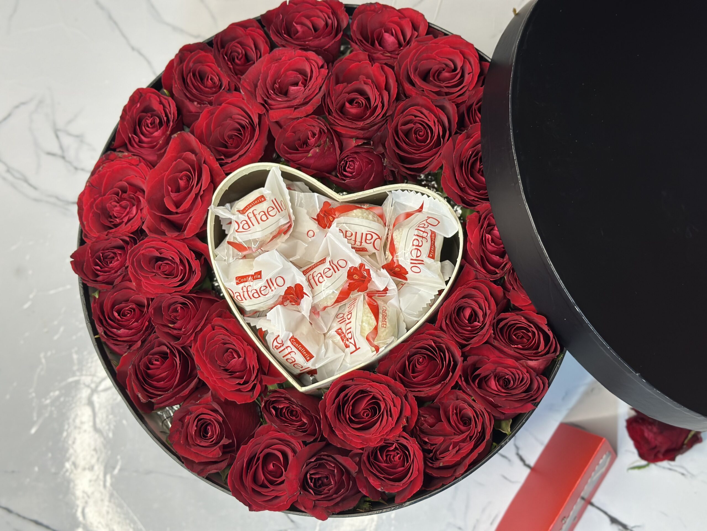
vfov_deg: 30.3
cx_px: 354
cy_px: 266
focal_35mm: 48
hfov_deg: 39.7
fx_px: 980
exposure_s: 1/100
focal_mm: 6.86
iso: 100
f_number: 1.78
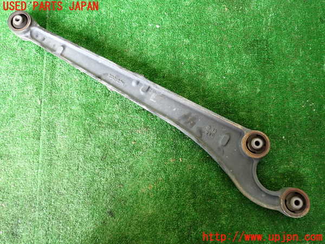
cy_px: 122
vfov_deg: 46.8
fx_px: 282
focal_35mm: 30
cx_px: 162
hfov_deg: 60.0
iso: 640
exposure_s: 1/30
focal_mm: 5.4
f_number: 2.3
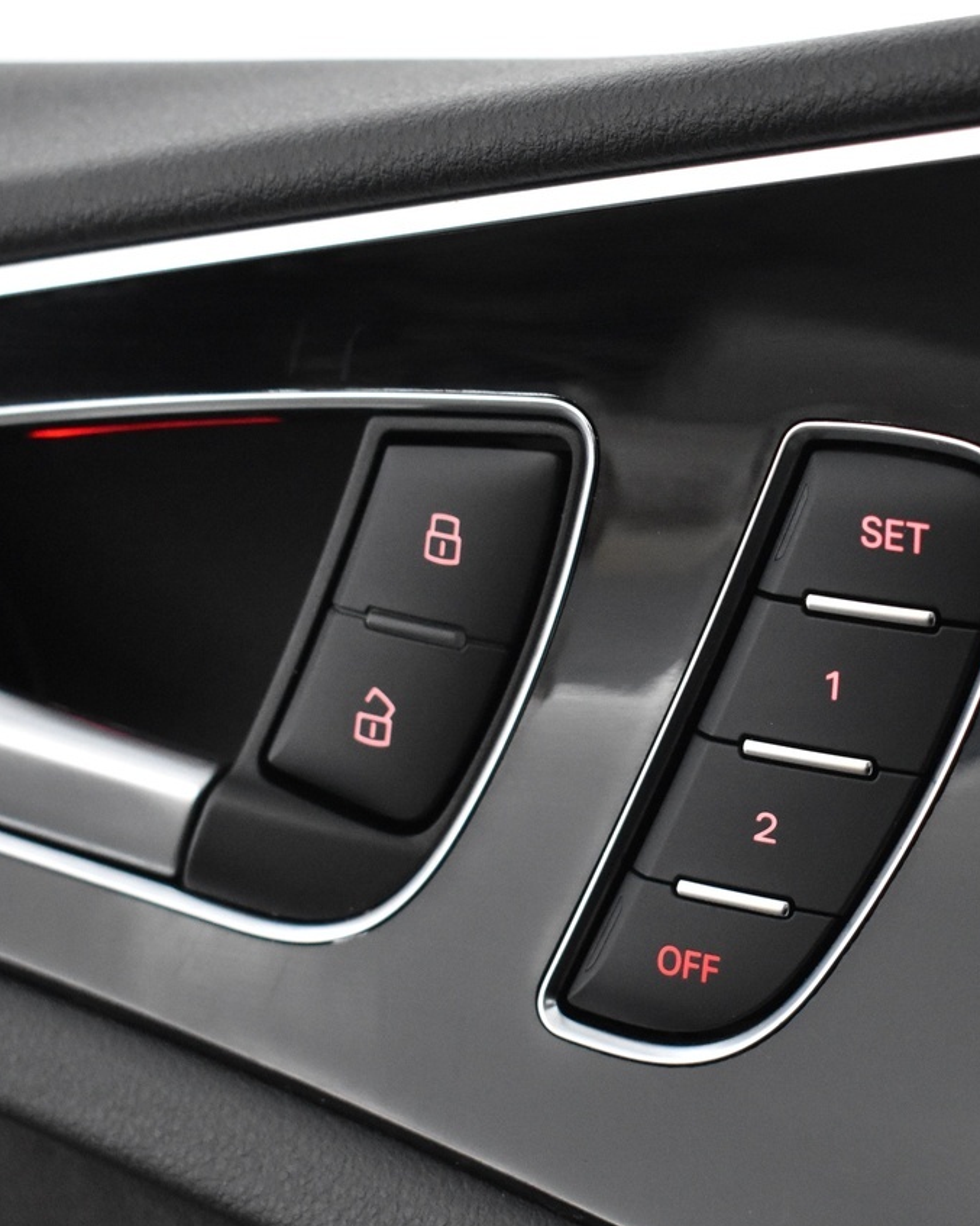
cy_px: 703
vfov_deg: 19.7
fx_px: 3516
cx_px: 753
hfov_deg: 15.8
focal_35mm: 97
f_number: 4.8
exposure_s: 1/60
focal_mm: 36
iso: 3200
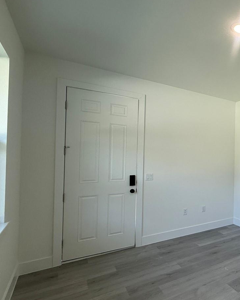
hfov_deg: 47.2
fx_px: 213
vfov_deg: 70.2
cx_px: 248
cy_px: 157
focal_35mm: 24
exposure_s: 1/120
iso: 80
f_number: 2.2
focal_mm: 2.22
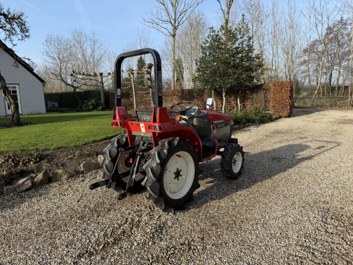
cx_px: 176
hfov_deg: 71.6
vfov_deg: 56.8
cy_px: 132
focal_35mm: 24
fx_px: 245
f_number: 1.78
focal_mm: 6.76
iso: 80
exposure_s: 1/2370
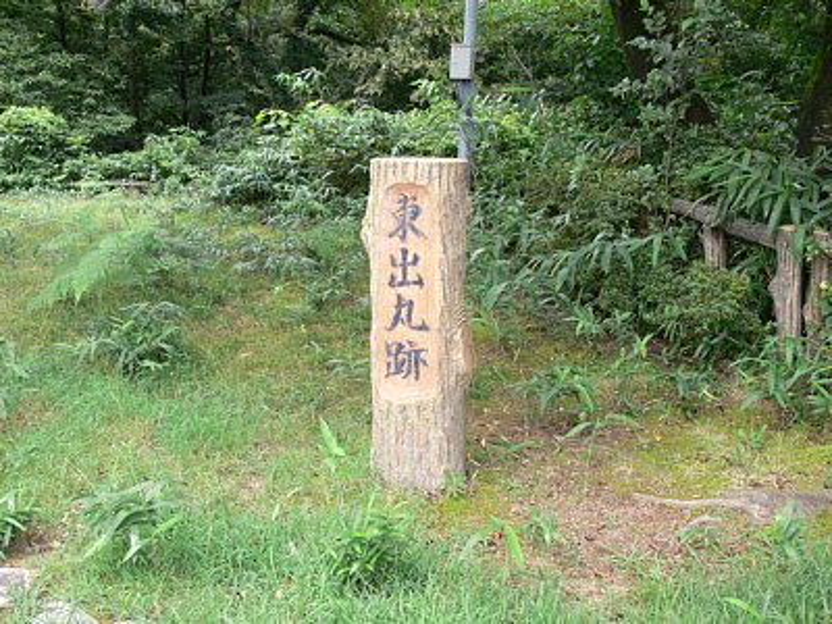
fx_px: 841
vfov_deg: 40.7
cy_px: 312
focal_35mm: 35
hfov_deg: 52.6
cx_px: 416
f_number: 4
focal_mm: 7.4
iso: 80
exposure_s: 1/80
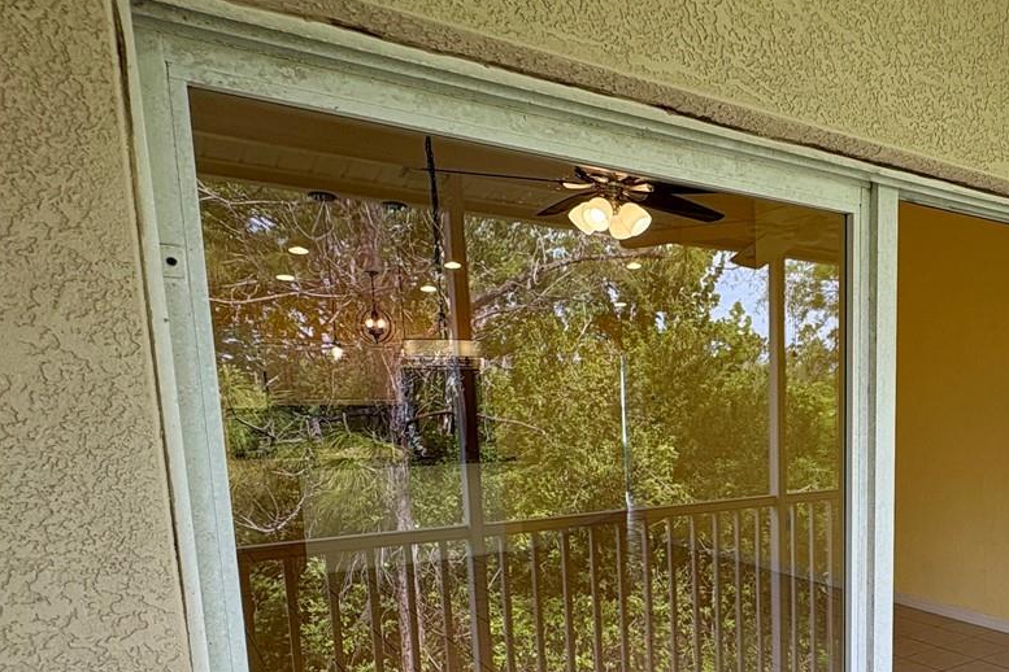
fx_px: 841
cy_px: 520
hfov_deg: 55.7
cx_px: 860
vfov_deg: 42.0
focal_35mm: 30
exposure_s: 1/99
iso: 40
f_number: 2.2
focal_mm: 2.22
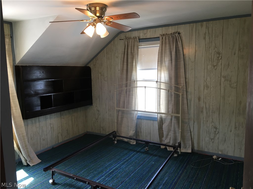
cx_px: 126
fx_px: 212
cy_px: 94
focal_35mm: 29
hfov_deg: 61.7
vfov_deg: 48.2
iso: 50
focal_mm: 4.15
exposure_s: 1/30
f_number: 2.2
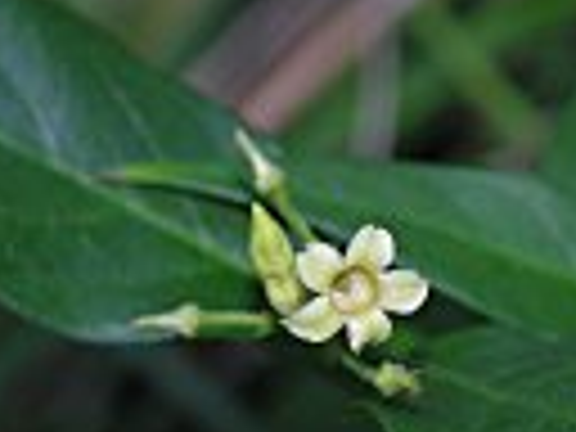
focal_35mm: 385
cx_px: 482
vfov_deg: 3.9
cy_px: 115
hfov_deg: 5.1
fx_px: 6406
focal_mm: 35.9
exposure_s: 1/60
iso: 50
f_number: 3.8
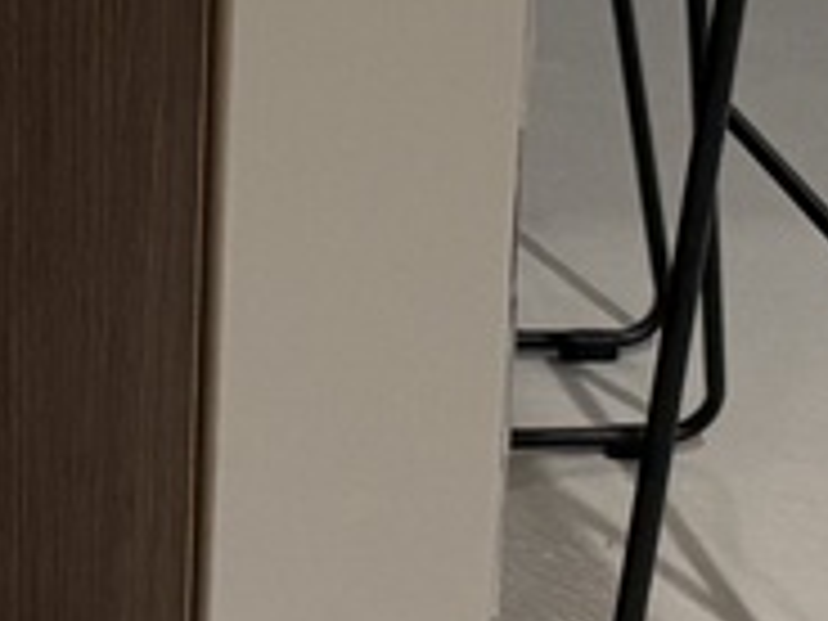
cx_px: -990
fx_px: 4497
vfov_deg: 7.6
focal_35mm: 188
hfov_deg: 9.6
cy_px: -639
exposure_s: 1/60
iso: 200
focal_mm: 6.76
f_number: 1.78
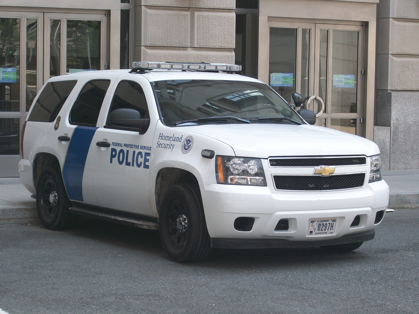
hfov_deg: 19.3
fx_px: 1235
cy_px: 157
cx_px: 210
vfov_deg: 14.5
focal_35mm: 102
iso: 64
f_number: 5.1
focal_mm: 17.1
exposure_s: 1/98.8
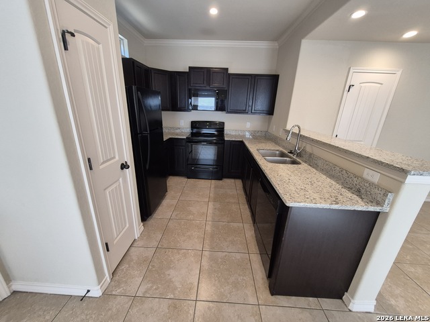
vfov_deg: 89.9
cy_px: 161
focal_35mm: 13
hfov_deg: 106.2
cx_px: 215
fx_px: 161
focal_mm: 1.74
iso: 160
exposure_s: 1/60
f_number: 2.2
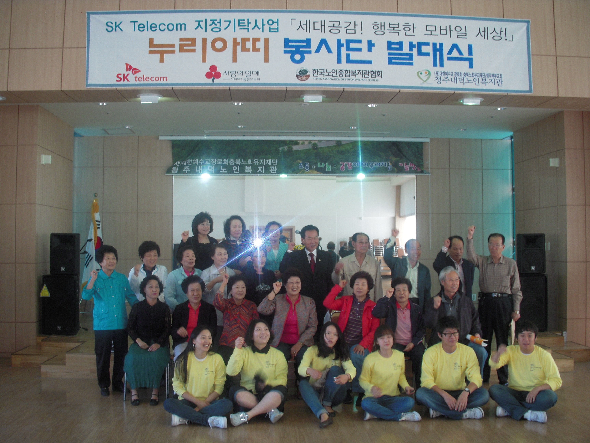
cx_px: 295
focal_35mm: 38
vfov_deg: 37.7
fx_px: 648
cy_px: 222
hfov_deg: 49.0
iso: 100
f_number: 3.3
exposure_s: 1/40
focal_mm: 6.3
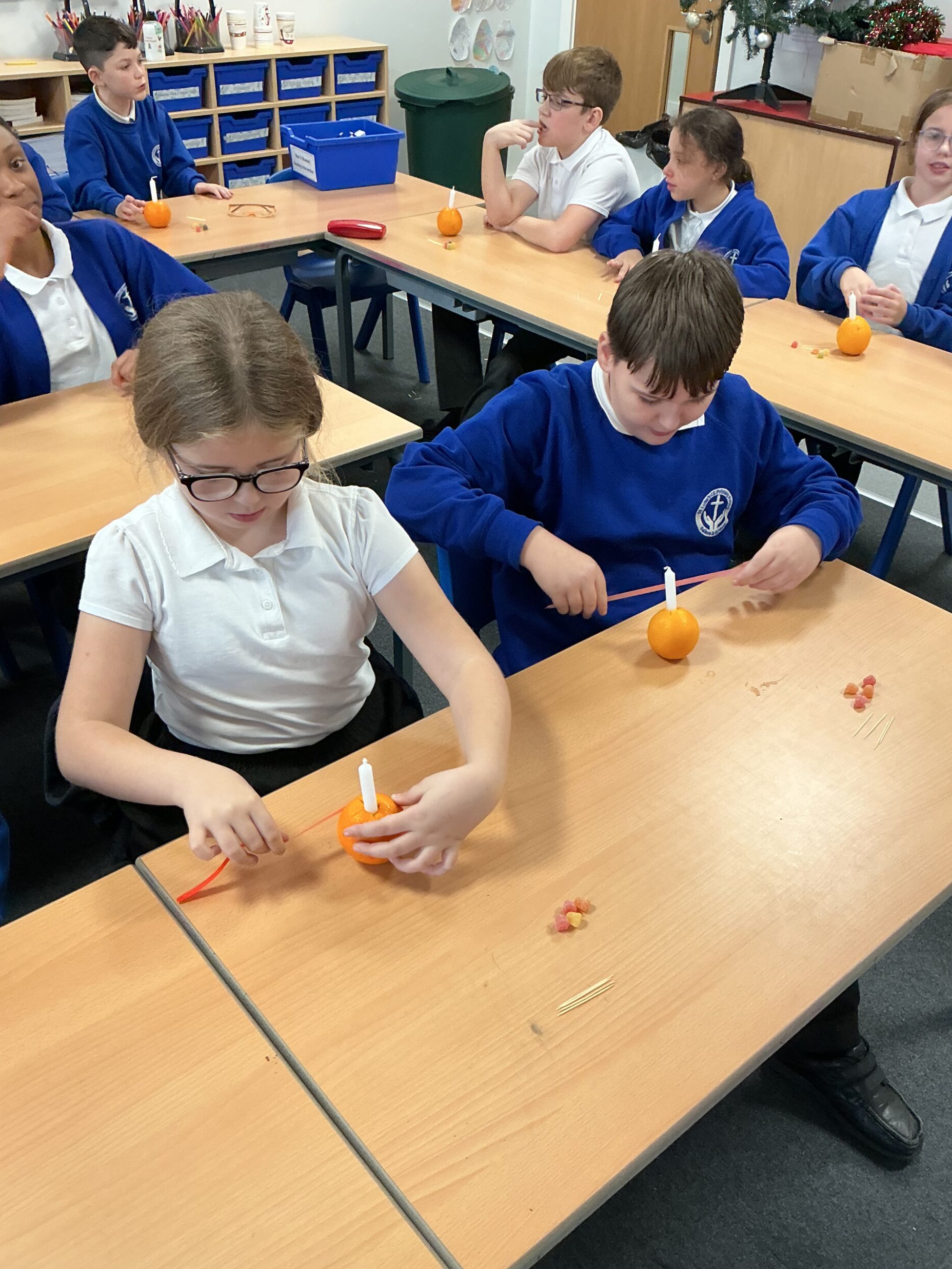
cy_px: 643
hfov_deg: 46.8
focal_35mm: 30
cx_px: 490
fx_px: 1100
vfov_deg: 60.0
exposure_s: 1/60
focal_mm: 3
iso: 125
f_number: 1.8
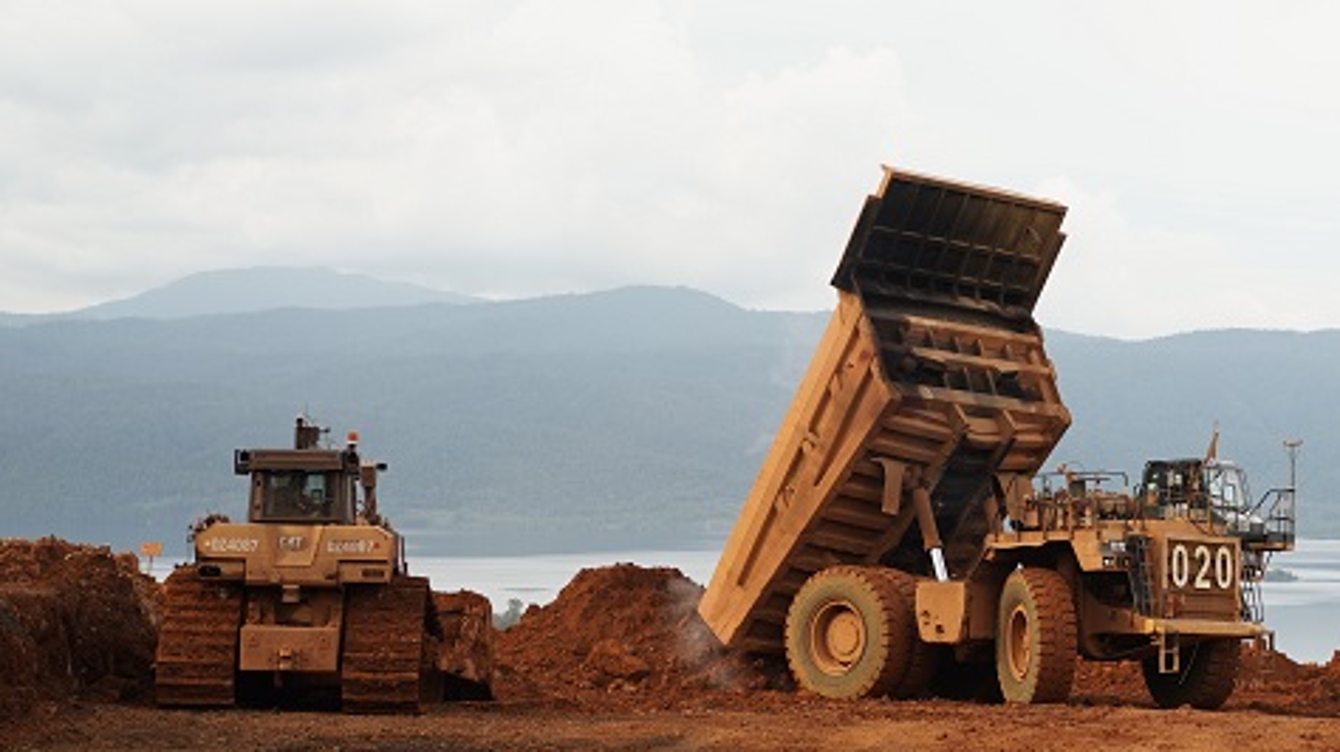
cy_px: 334
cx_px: 687
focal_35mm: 73
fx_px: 2592
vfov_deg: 16.5
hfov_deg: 29.0
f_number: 2.5
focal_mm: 55
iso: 100
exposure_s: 1/320
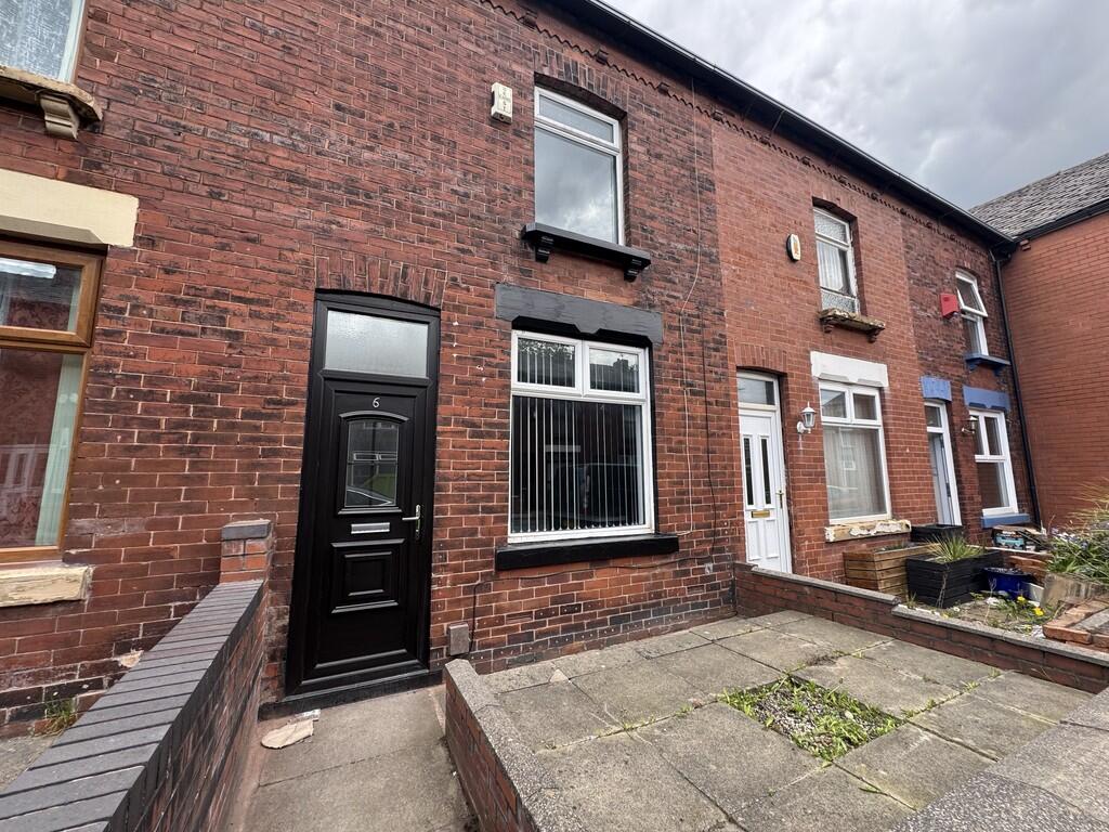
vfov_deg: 85.7
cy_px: 416
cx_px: 554
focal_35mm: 14
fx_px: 449
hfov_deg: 102.1
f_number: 2.2
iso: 40
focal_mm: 2.22
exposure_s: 1/251
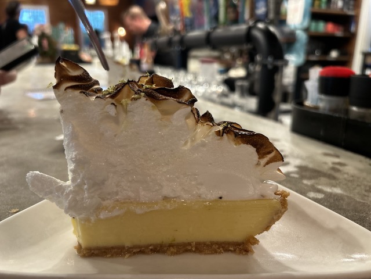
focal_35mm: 26
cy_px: 140
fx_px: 279
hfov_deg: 67.3
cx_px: 186
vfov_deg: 53.1
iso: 160
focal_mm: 5.7
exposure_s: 1/60
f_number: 1.5
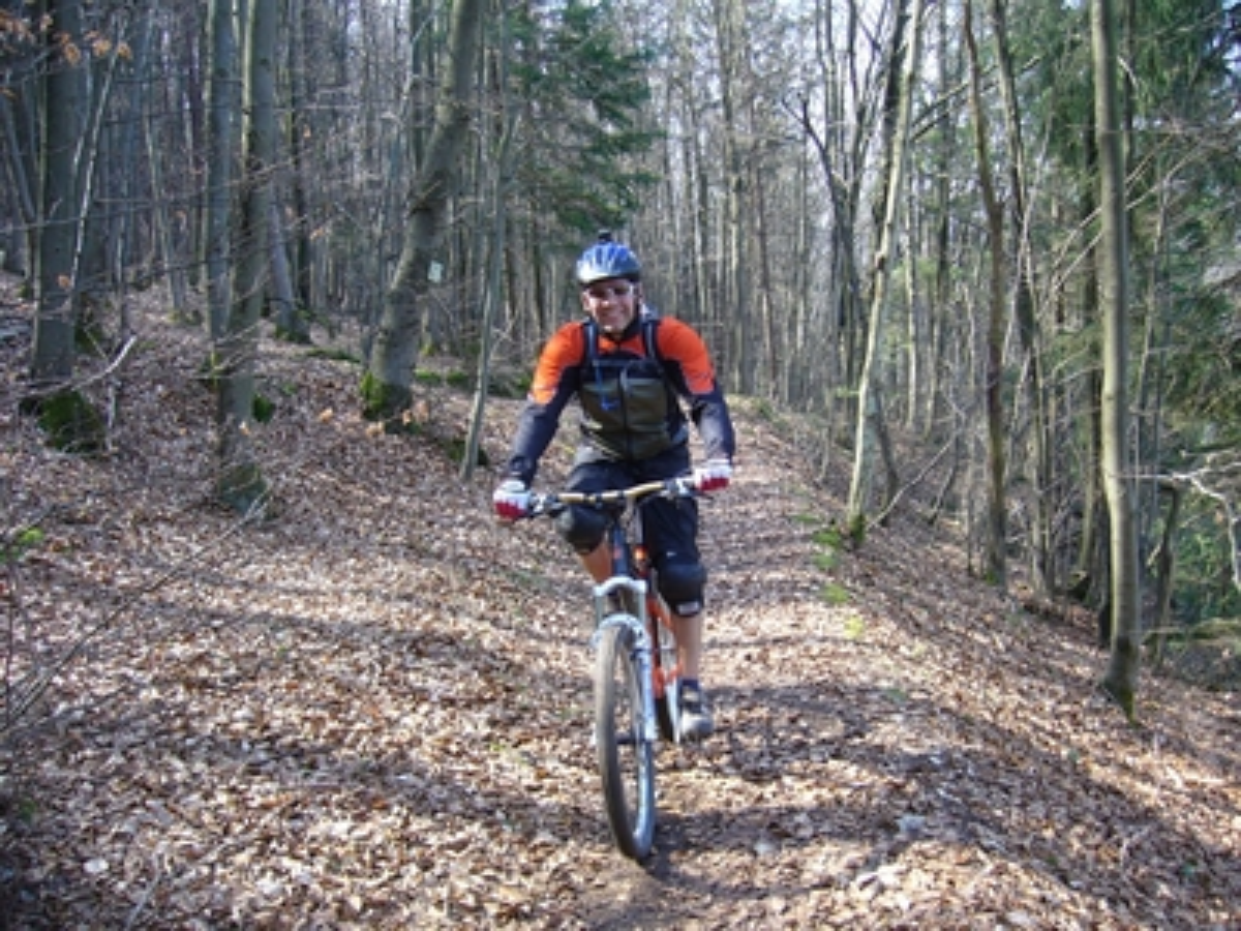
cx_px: 620
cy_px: 466
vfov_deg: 40.7
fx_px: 1255
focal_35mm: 35
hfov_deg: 52.6
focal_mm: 5.8
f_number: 2.8
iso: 80
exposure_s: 1/50
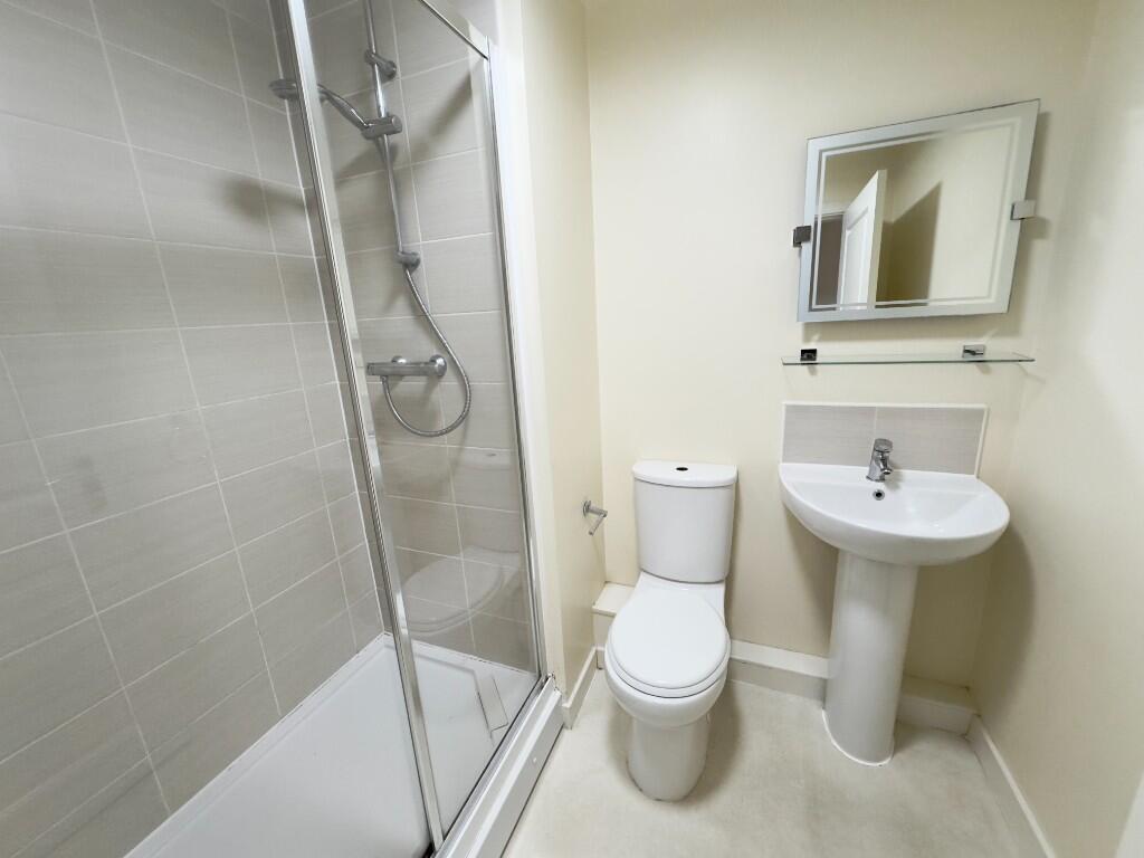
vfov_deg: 85.7
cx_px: 572
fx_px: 463
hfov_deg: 102.1
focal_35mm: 14
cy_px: 429
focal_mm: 2.22
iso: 250
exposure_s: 1/100
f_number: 2.2
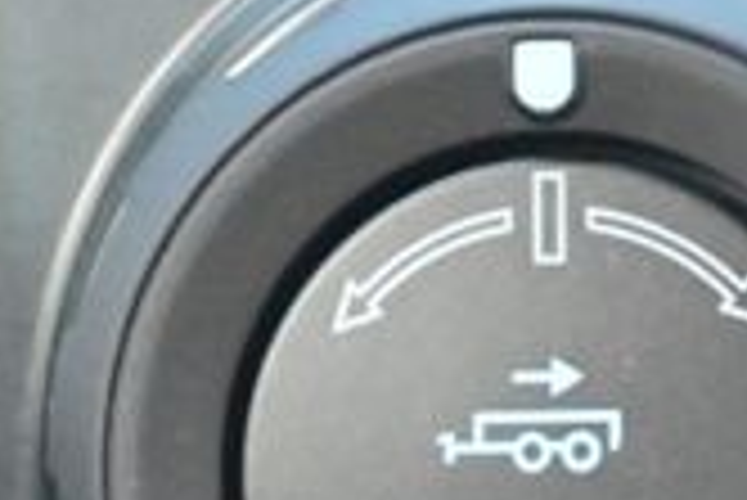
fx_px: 6002
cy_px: 509
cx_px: 608
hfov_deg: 7.1
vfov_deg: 4.8
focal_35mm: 289
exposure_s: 1/80
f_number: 6.3
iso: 14400
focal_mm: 50
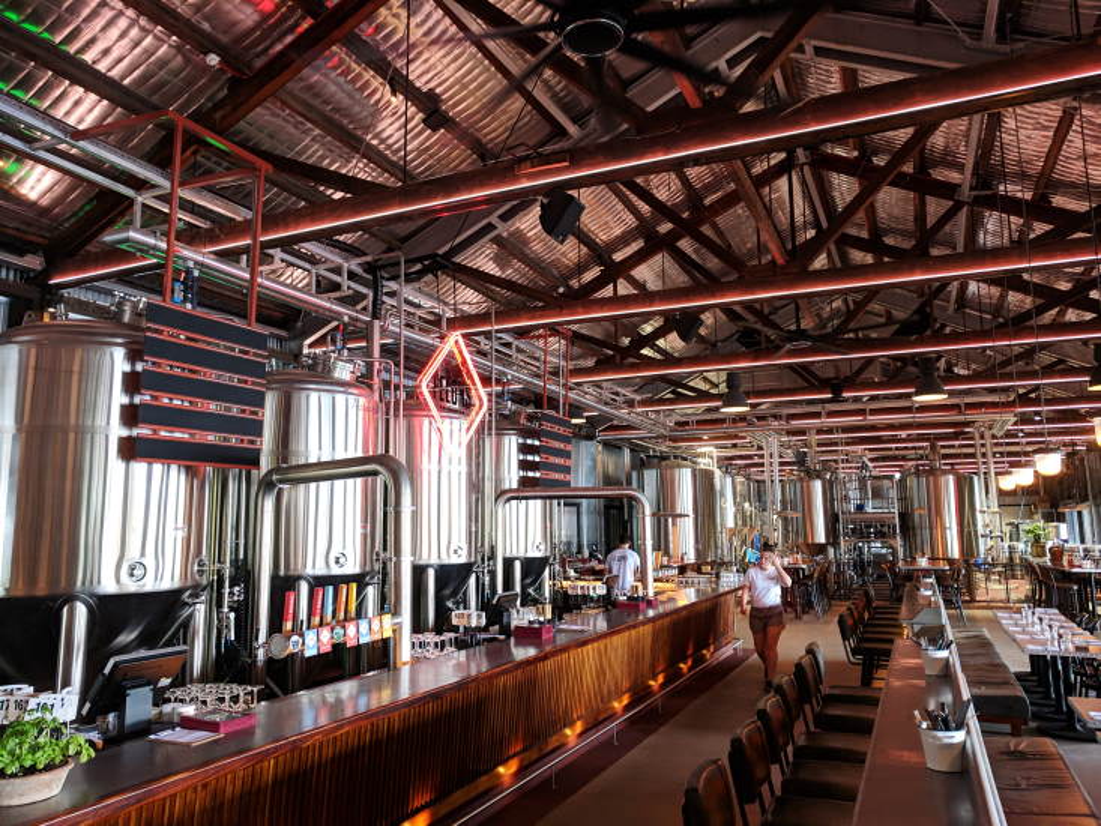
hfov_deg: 67.3
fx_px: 827
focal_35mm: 26
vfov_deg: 53.1
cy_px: 413
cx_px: 550
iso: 234
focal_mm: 4.67
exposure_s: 1/60
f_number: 2
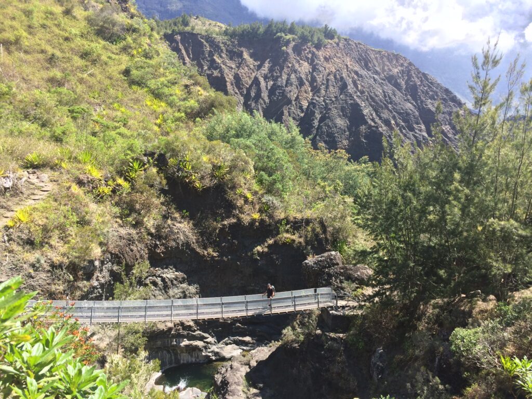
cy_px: 200
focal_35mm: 29
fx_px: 446
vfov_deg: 48.2
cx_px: 266
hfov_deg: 61.7
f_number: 2.2
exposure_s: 1/570
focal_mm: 4.15
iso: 32
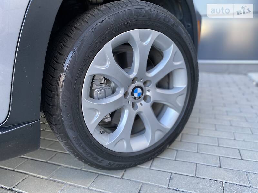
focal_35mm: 26
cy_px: 96
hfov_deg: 67.3
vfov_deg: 53.1
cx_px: 129
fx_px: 194
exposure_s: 1/121
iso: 80
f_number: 1.8
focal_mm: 4.2
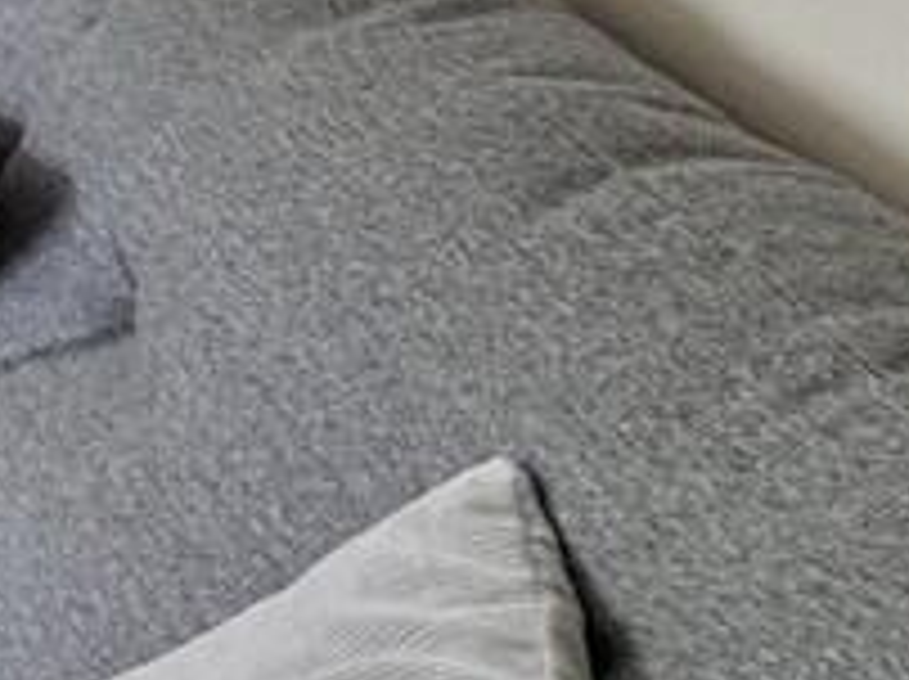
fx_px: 1862
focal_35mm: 71
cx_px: -1328
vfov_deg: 18.7
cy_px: -275
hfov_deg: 14.7
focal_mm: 2.22
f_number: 2.2
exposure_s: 1/100
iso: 200
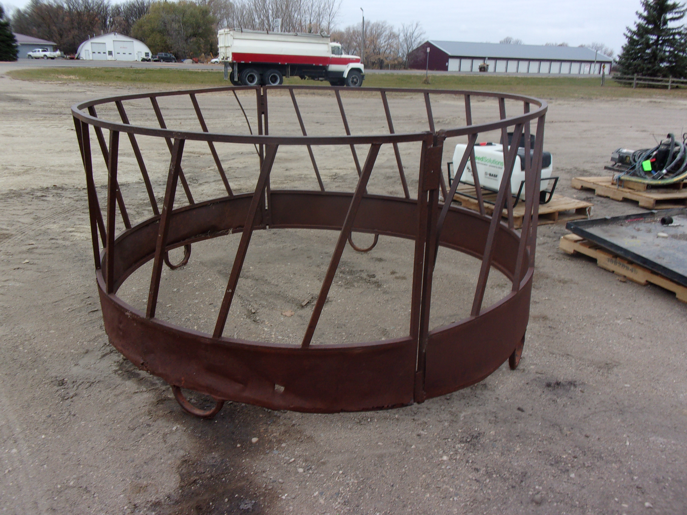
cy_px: 258
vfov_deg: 49.7
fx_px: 556
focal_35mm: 28
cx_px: 344
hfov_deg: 63.4
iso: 80
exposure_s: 1/38
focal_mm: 5.1
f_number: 10.8
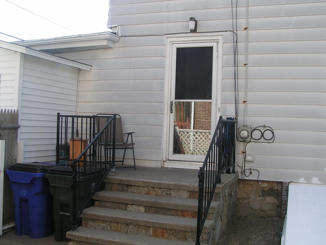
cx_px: 163
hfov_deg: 49.0
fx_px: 358
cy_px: 122
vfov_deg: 37.7
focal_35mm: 38
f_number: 5.6
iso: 50
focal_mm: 5.8
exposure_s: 1/100
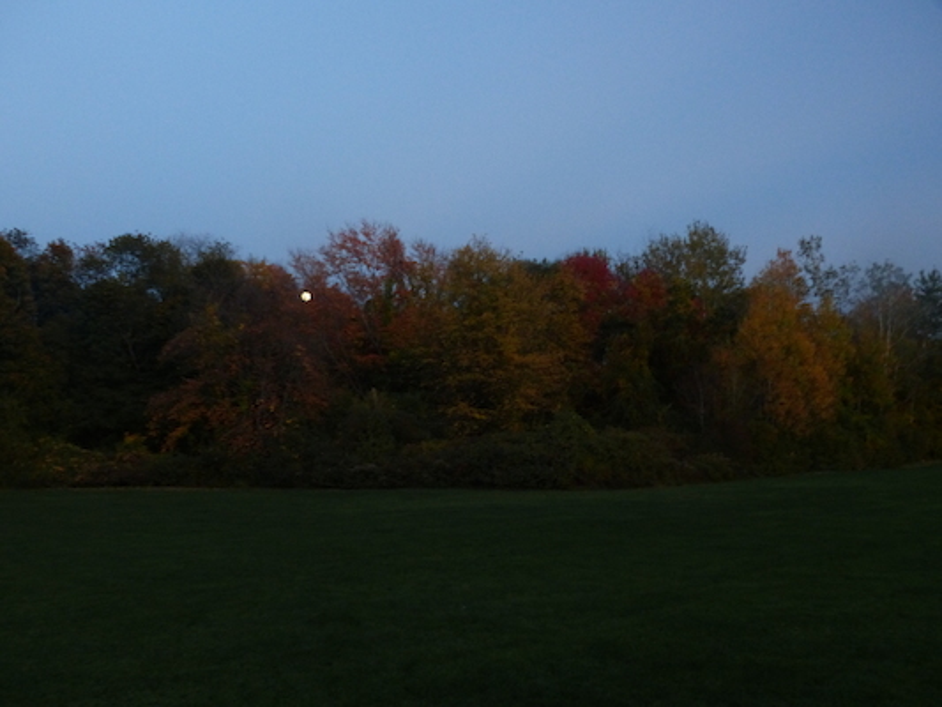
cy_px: 354
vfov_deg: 46.8
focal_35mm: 30
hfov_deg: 60.0
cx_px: 471
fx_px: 817
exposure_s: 1/10
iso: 400
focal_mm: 5.5
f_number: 2.8
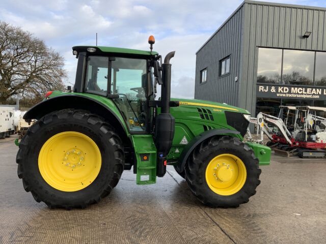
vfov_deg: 48.2
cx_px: 163
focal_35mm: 29
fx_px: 273
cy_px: 122
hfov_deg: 61.7
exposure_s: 1/344
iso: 16
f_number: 1.8
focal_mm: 3
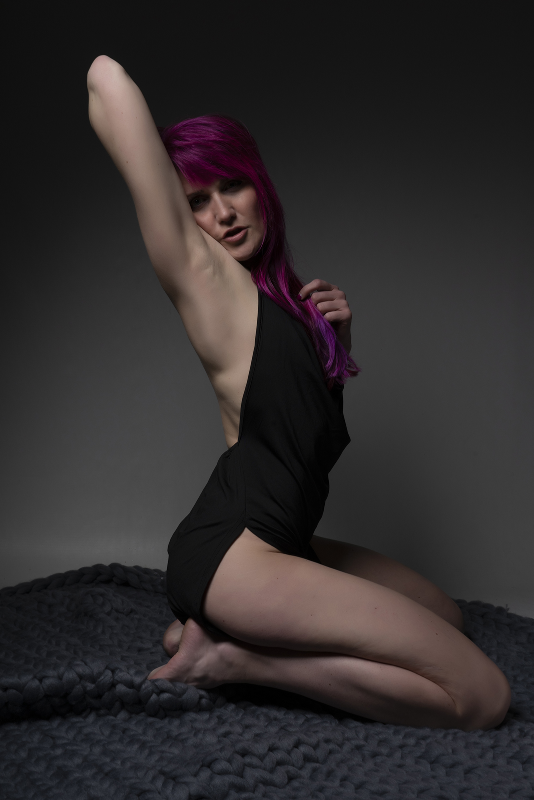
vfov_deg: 42.7
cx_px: 267
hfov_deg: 29.2
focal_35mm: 46
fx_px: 1023
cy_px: 400
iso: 200
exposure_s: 1/200
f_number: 16
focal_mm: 46
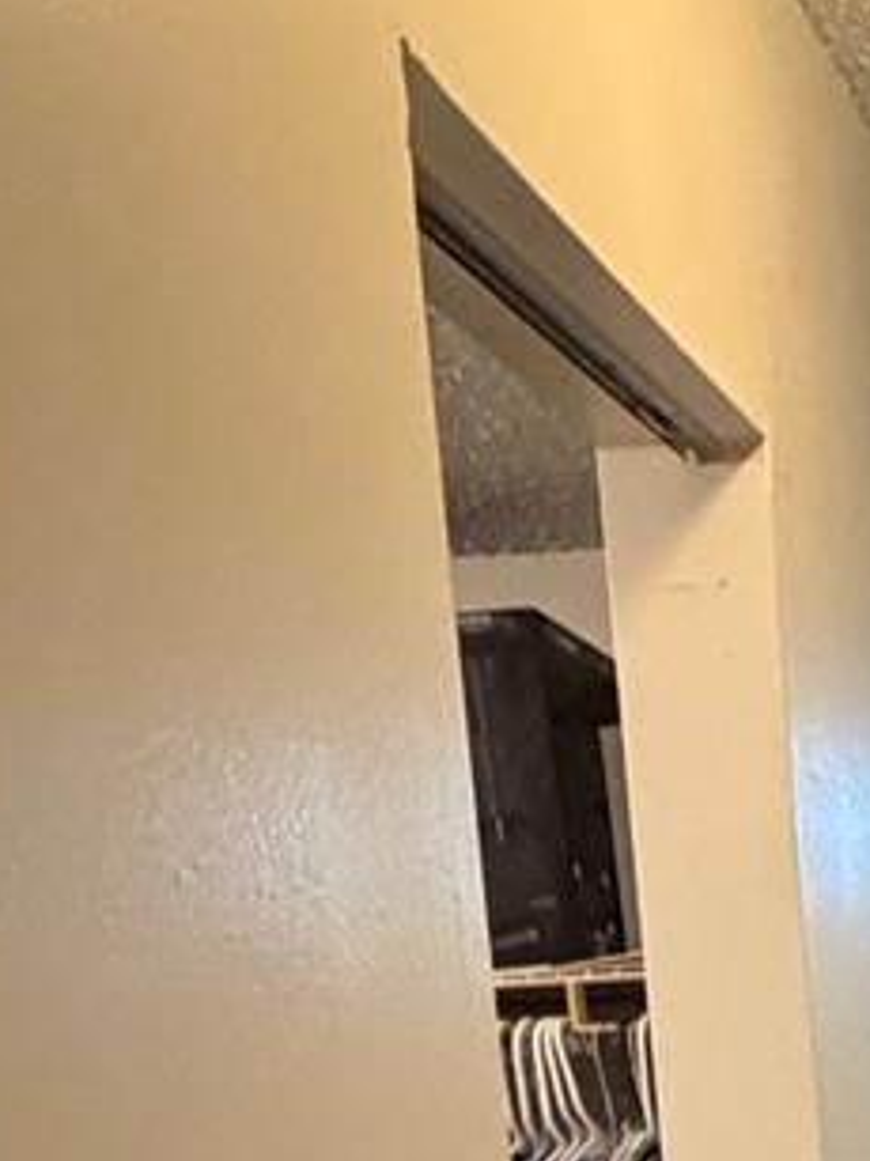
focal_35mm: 70
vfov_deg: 23.7
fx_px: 2347
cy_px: 1596
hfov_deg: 18.1
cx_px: 1403
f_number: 2.2
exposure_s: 1/60
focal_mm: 2.22
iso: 640
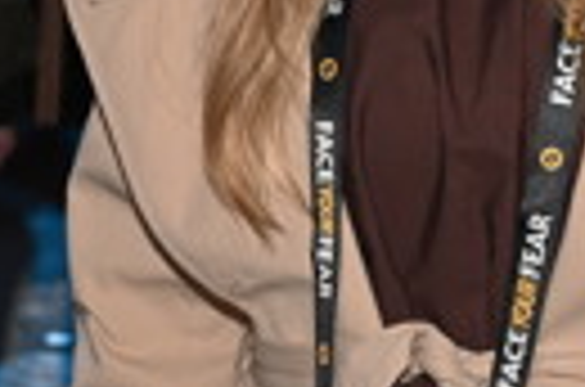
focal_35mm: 197
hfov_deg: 10.5
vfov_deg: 6.9
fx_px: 3193
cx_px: 346
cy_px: 50
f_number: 4.5
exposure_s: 1/125
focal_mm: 37
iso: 2500
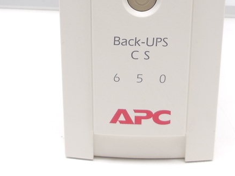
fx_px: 400
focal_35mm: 59
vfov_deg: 24.0
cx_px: 137
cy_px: 13
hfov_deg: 32.6
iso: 125
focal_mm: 4.5
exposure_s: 1/80
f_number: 3.1
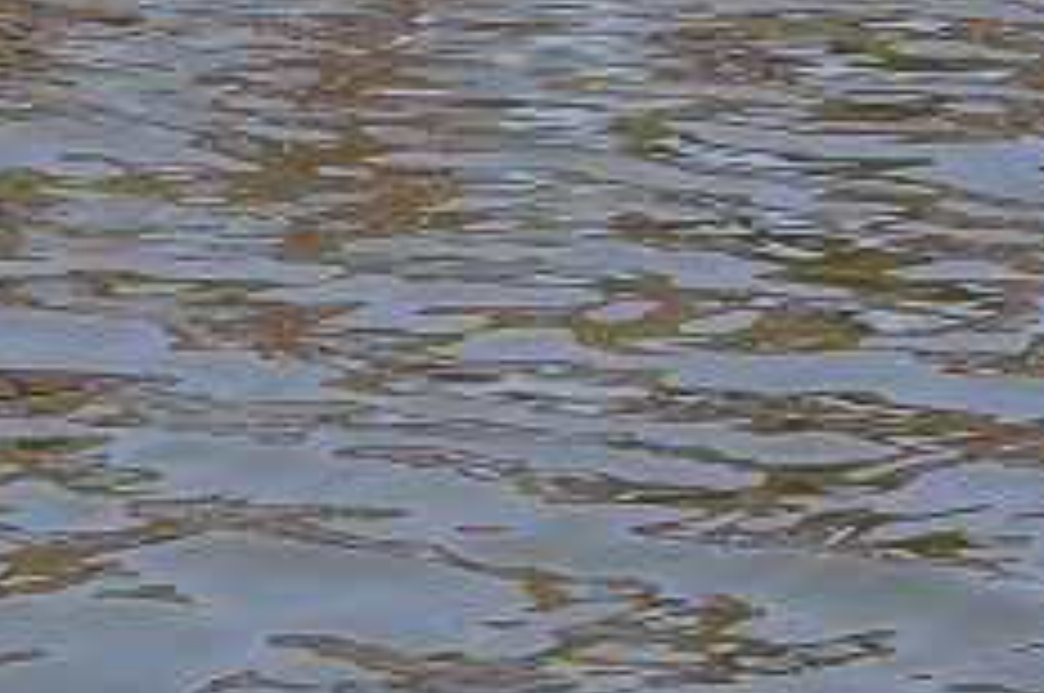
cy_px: -976
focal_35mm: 269
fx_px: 7790
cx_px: -112
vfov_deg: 5.0
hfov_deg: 7.6
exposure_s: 1/250
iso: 250
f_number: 11
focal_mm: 26
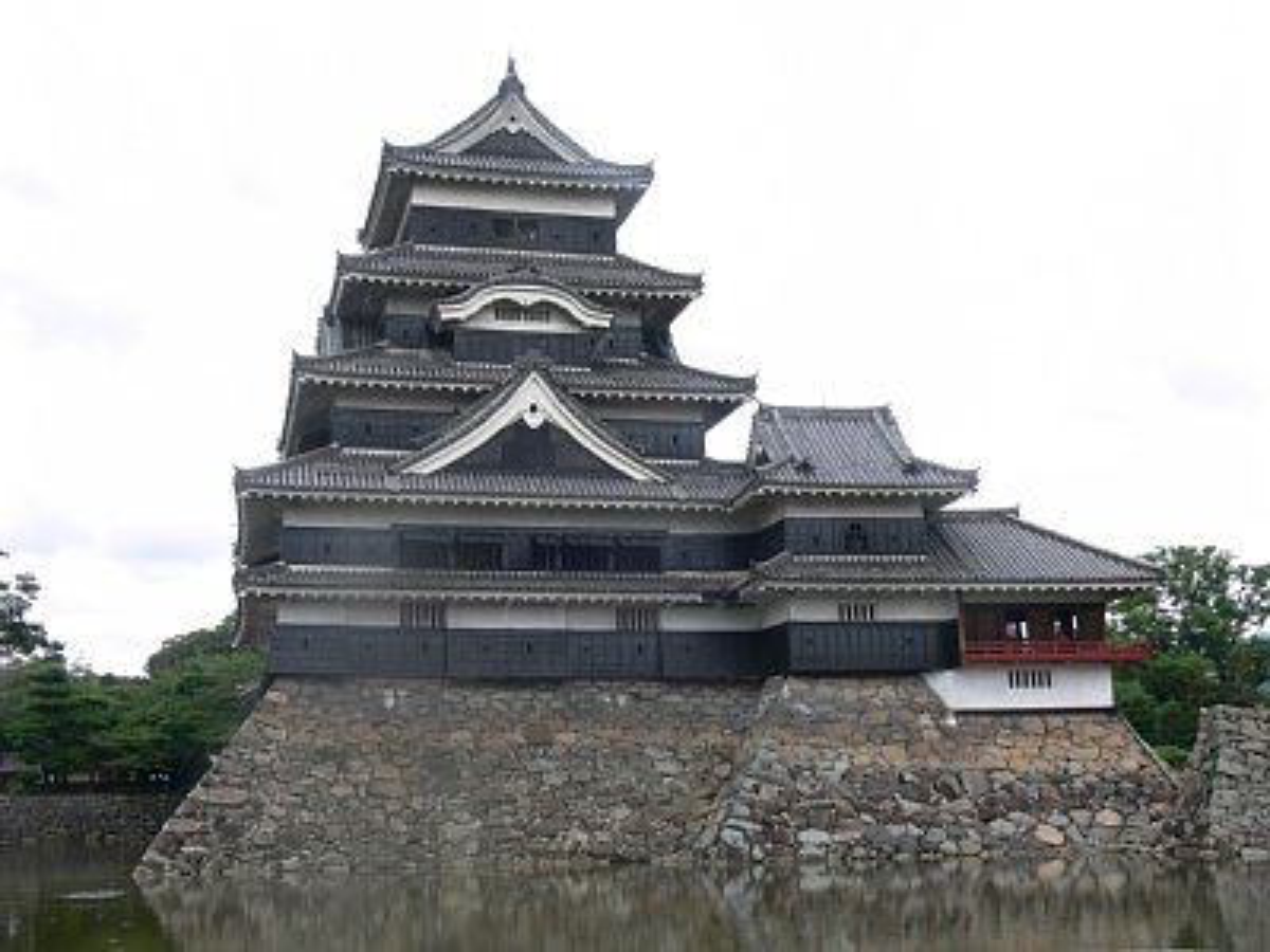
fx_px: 1688
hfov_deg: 41.2
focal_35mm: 46
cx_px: 635
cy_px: 476
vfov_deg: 31.5
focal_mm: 9.7
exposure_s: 1/160
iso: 80
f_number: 5.6
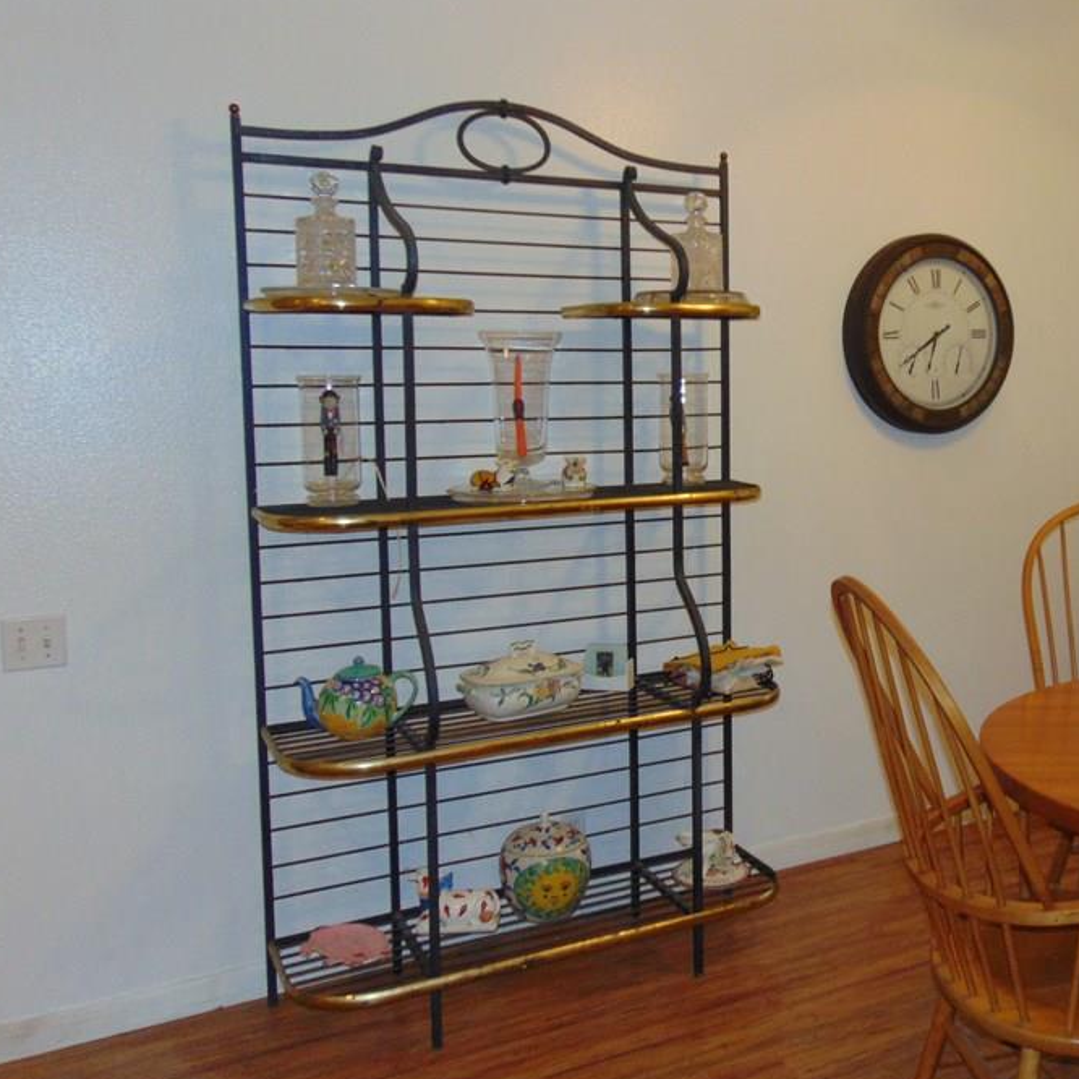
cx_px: 812
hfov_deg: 46.7
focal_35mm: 34
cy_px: 481
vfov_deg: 48.4
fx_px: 1199
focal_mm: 4.5
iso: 200
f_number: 3
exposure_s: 1/30
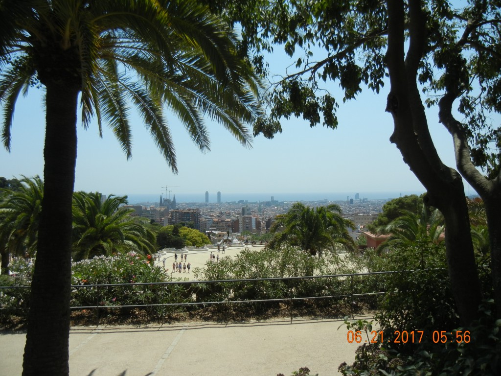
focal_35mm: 30
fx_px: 434
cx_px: 250
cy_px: 188
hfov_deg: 60.0
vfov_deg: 46.8
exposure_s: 1/539
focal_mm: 5.4
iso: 160
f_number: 7
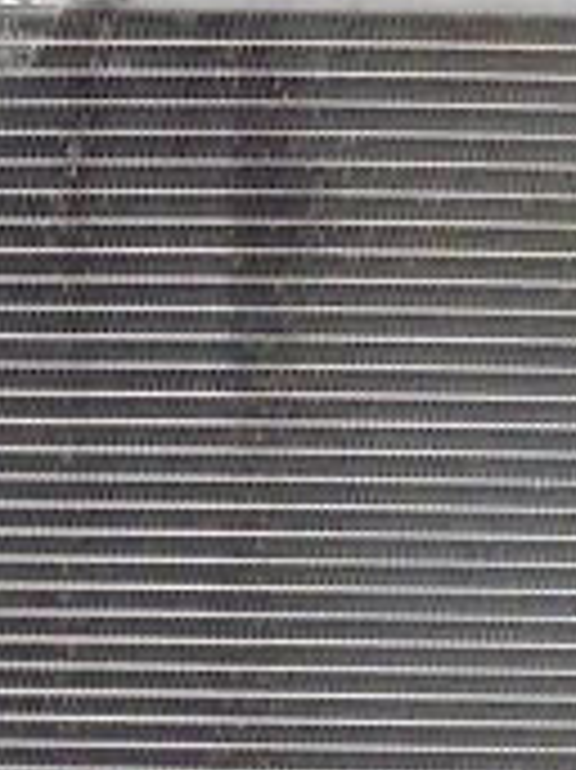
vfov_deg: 22.4
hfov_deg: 16.1
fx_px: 1933
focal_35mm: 87
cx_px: -173
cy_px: 540
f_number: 3.5
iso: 800
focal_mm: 4.6
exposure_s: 1/30
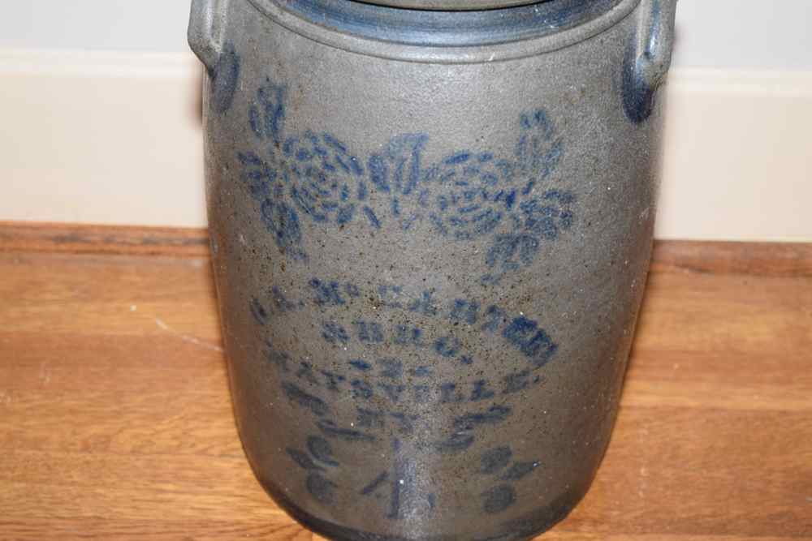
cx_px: 406
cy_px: 270
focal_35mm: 82
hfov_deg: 24.6
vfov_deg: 16.6
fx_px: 1861
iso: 1800
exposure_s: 1/60
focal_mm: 55
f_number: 5.6
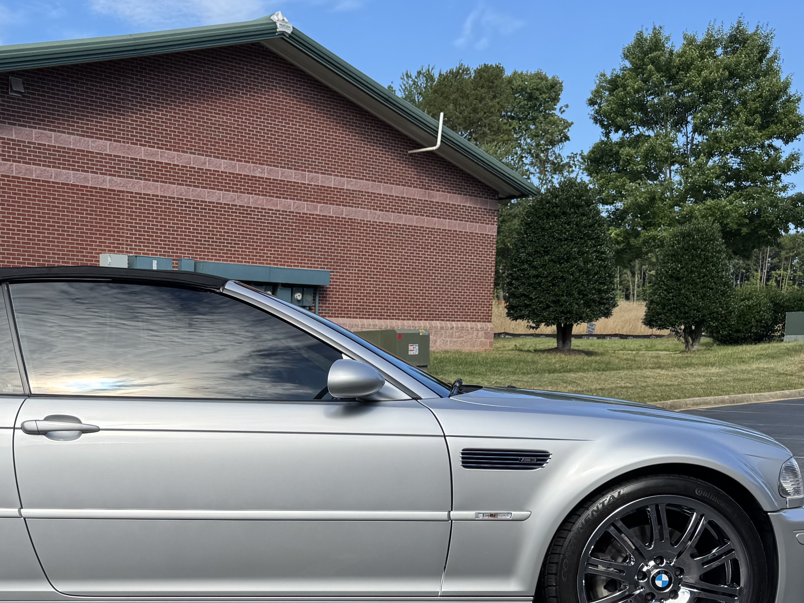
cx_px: 146
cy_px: 501
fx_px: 1115
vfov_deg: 29.4
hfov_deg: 38.0
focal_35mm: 48
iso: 80
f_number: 1.78
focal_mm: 6.76
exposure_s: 1/2506
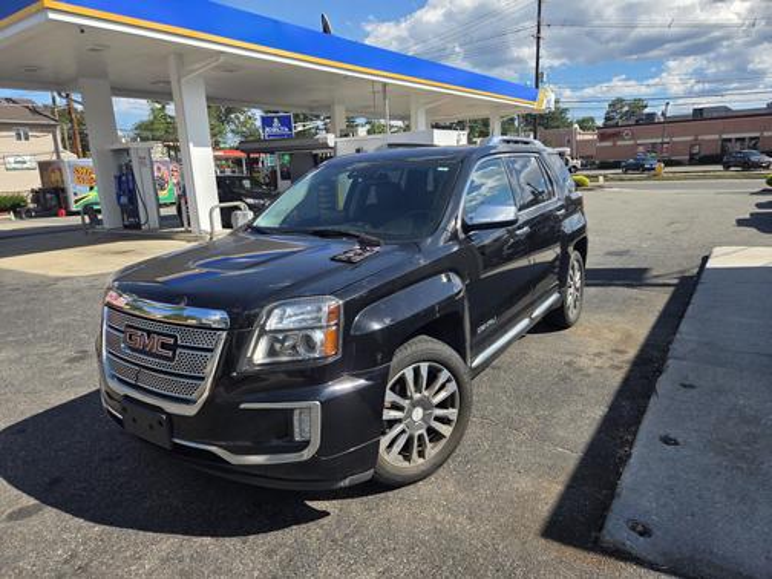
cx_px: 386
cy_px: 290
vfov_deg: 58.9
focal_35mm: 23
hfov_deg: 73.9
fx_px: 513
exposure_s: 1/3540
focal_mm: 5.4
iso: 80
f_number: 1.8
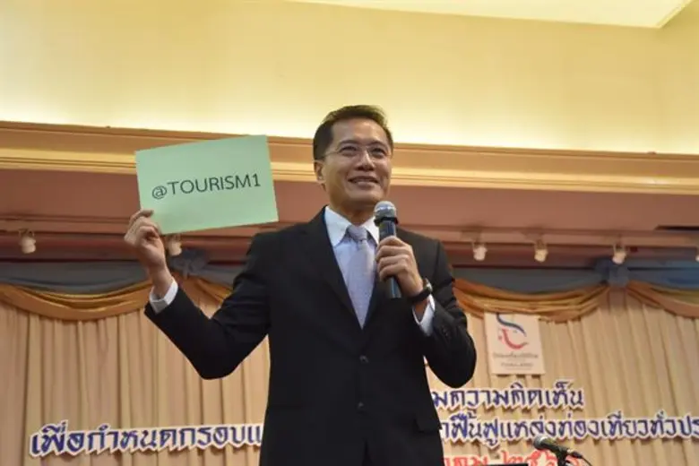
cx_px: 350
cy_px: 233
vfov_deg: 20.6
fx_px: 1281
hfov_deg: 30.5
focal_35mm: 66
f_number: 5.3
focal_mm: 66
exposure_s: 1/80
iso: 3200
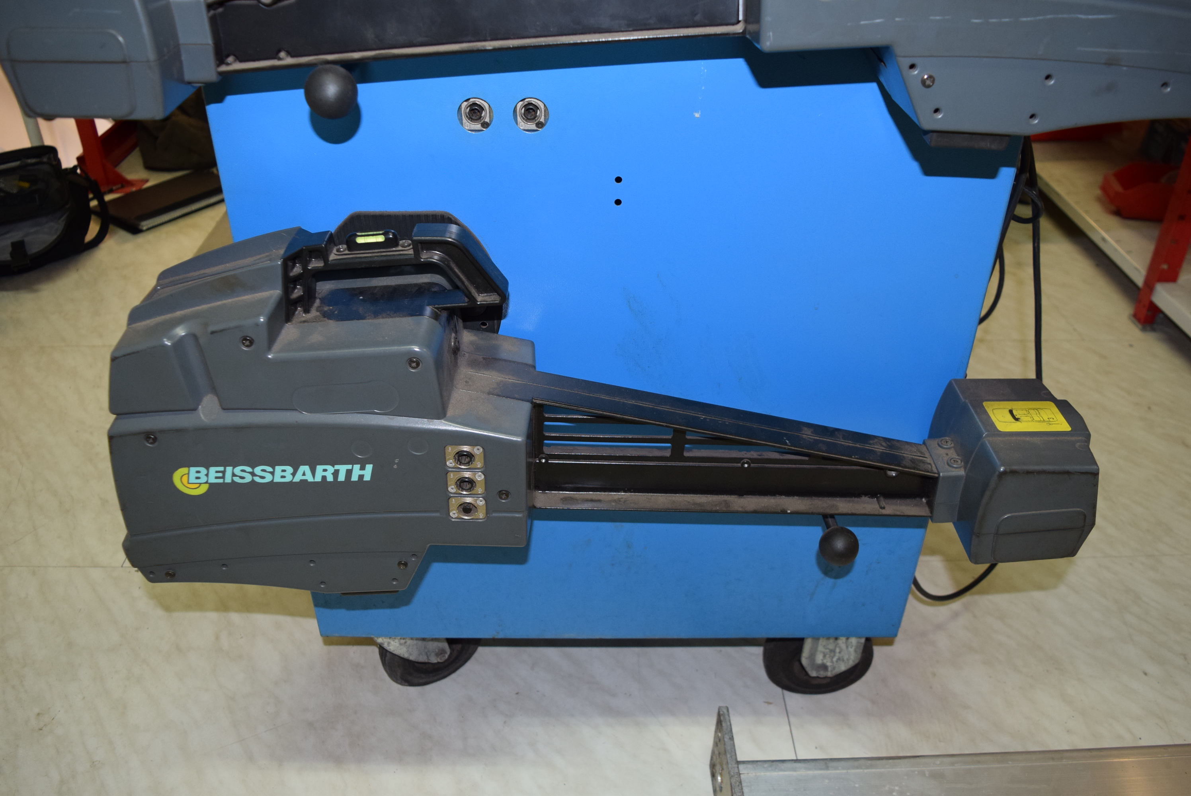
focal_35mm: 30
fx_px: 993
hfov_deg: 61.9
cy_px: 398
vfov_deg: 43.7
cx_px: 596
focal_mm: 20
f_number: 4.5
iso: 800
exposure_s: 1/80
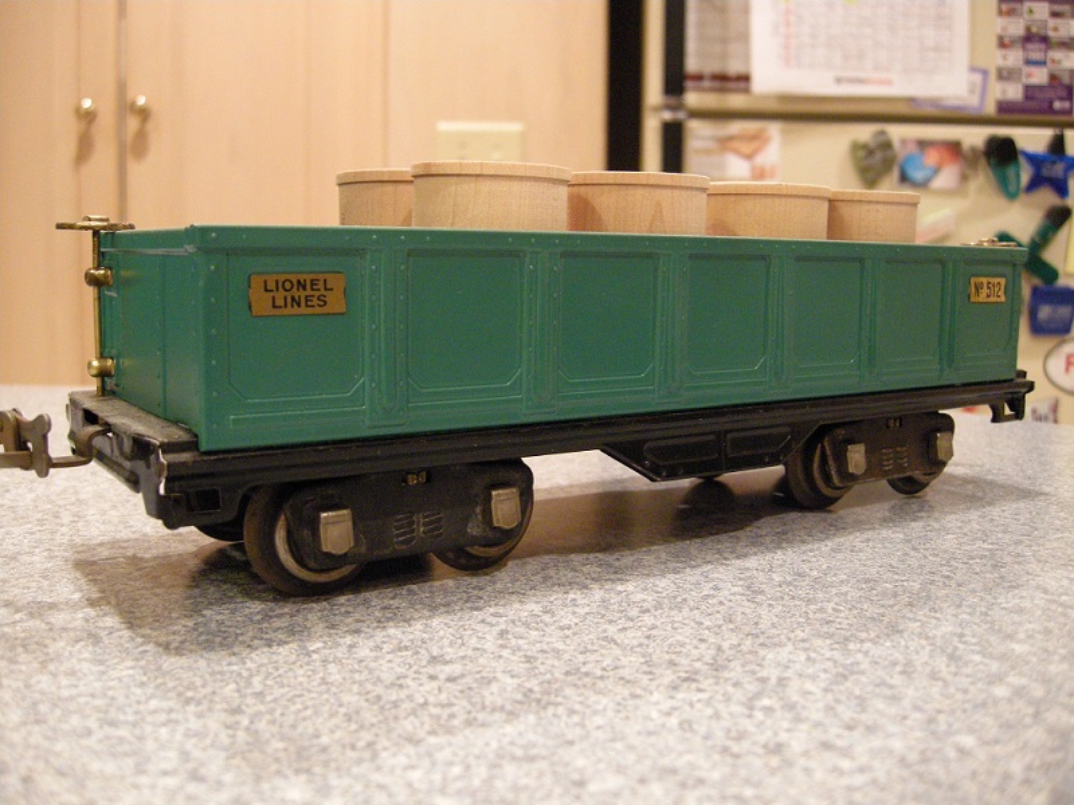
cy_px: 402
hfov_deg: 52.6
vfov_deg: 40.7
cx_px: 537
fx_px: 1086
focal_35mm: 35
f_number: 2.7
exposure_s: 1/10.2
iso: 400
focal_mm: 7.5
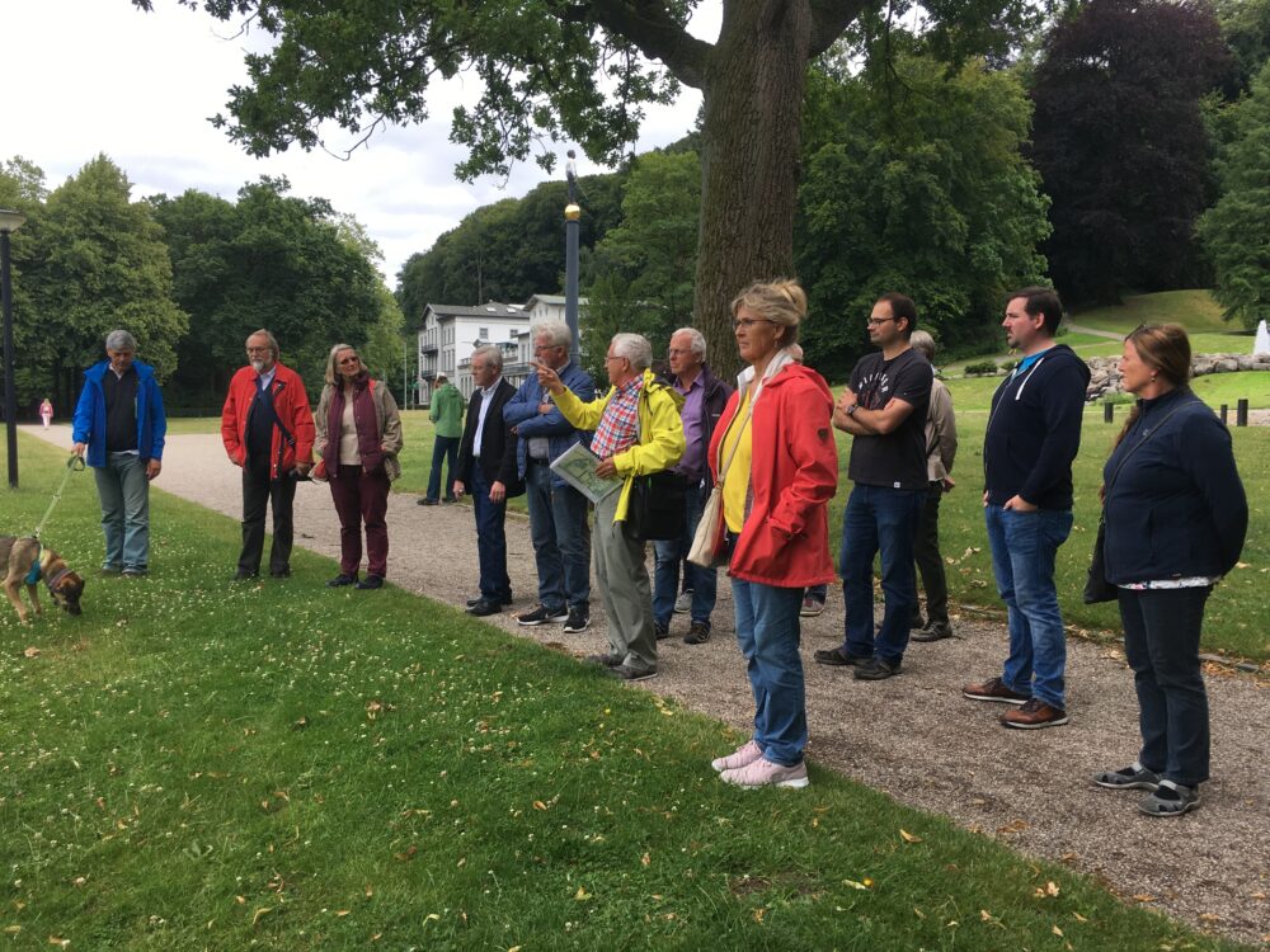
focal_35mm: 29
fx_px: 1064
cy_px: 476
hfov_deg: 61.7
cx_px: 635
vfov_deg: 48.2
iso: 25
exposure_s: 1/463
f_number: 2.2
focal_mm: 4.15
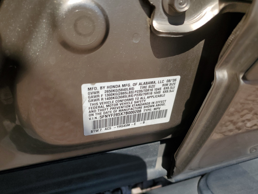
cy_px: 97
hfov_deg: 67.3
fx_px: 194
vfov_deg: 53.1
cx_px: 129
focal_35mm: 26
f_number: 1.5
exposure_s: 1/5000
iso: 50
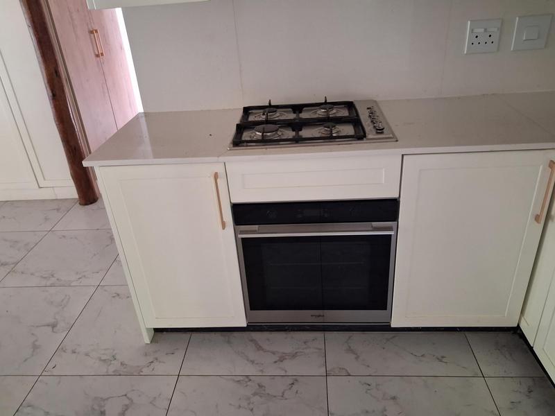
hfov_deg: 65.3
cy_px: 208
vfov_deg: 51.4
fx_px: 433
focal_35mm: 27
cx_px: 278
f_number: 1.8
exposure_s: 1/30
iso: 500
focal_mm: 4
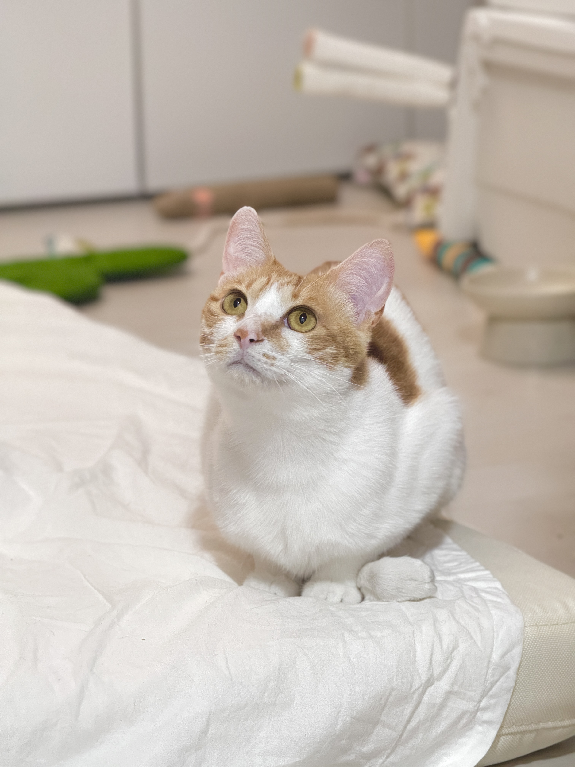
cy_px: 384
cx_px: 288
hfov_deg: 12.3
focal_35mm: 120
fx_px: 2658
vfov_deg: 16.4
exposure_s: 1/40
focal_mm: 15.66
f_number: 2.8
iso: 1000
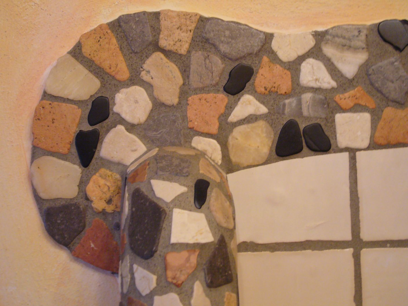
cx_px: 204
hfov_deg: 38.9
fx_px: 578
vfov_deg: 29.7
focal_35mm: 49
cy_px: 153
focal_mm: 8.1
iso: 200
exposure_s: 1/10
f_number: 3.6
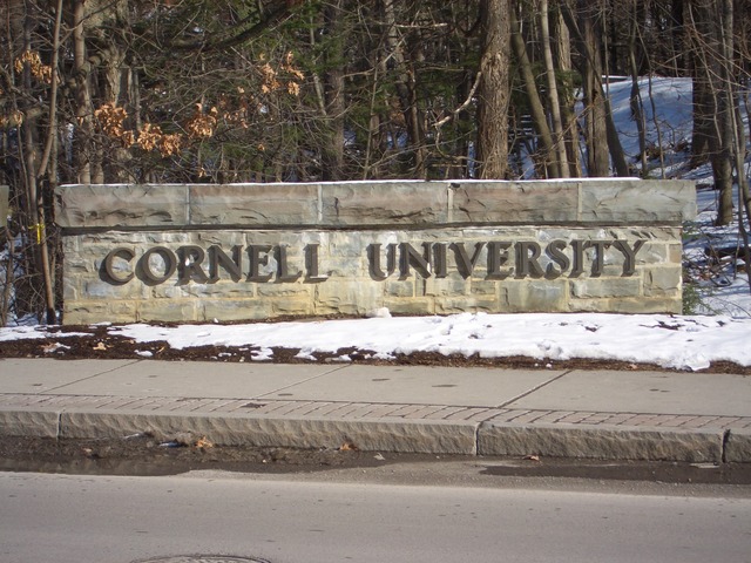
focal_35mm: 105
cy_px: 282
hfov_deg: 18.7
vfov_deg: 14.1
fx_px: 2278
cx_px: 376
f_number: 7.7
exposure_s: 1/200
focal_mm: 17.4
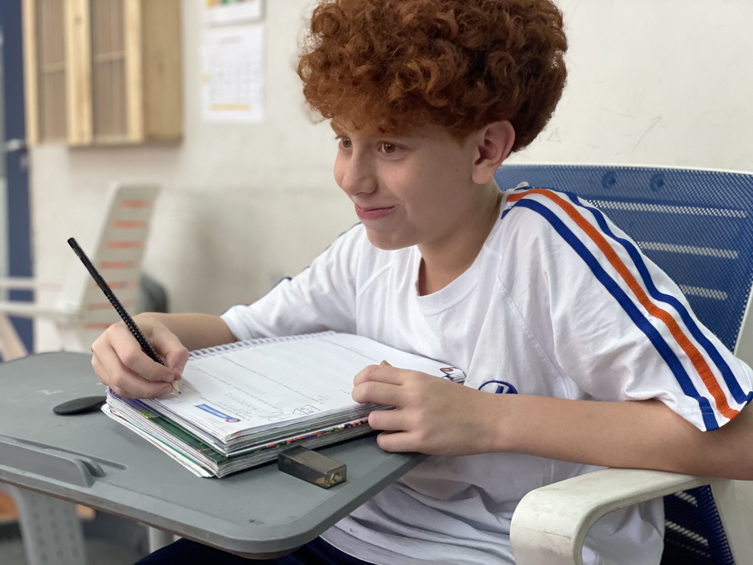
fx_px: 1131
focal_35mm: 52
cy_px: 282
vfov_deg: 28.0
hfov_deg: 36.8
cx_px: 376
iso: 125
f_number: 2
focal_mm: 6
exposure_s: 1/122
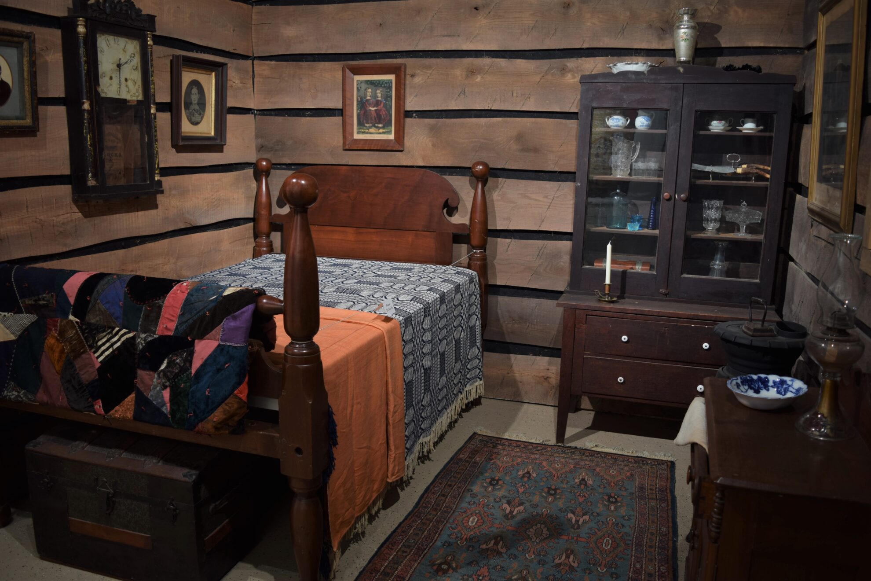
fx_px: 653
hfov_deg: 67.4
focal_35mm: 27
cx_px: 436
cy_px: 290
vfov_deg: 47.9
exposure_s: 1/2
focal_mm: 18
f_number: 3.5
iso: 100
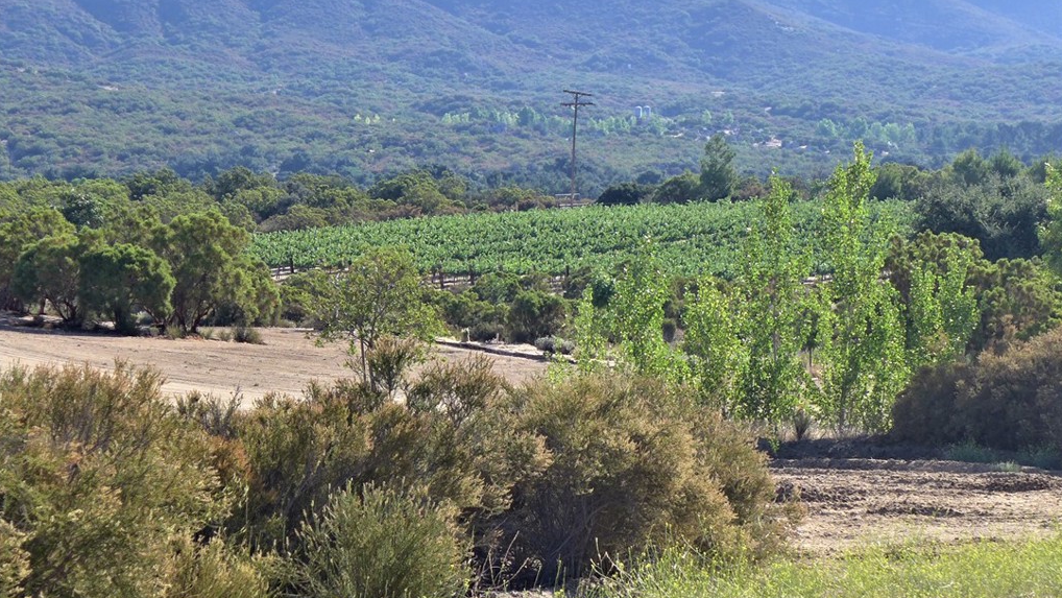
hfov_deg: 15.7
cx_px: 531
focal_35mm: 137
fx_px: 3859
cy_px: 296
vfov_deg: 8.9
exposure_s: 1/800
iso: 80
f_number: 2.8
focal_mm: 17.7
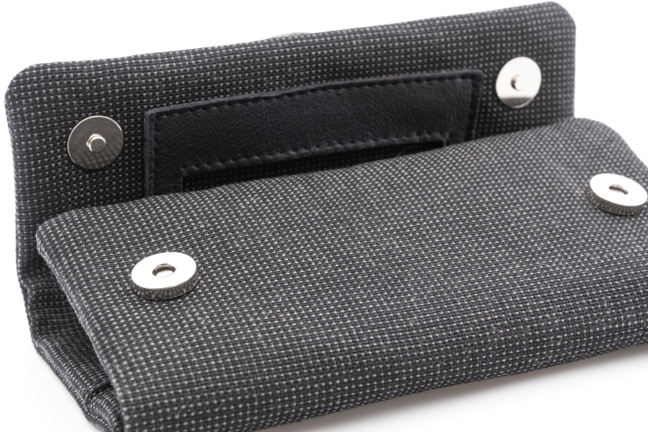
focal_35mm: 75
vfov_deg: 18.2
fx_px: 1350
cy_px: 216
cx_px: 324
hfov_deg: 27.0
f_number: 11
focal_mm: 50
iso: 125
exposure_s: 1/1.25
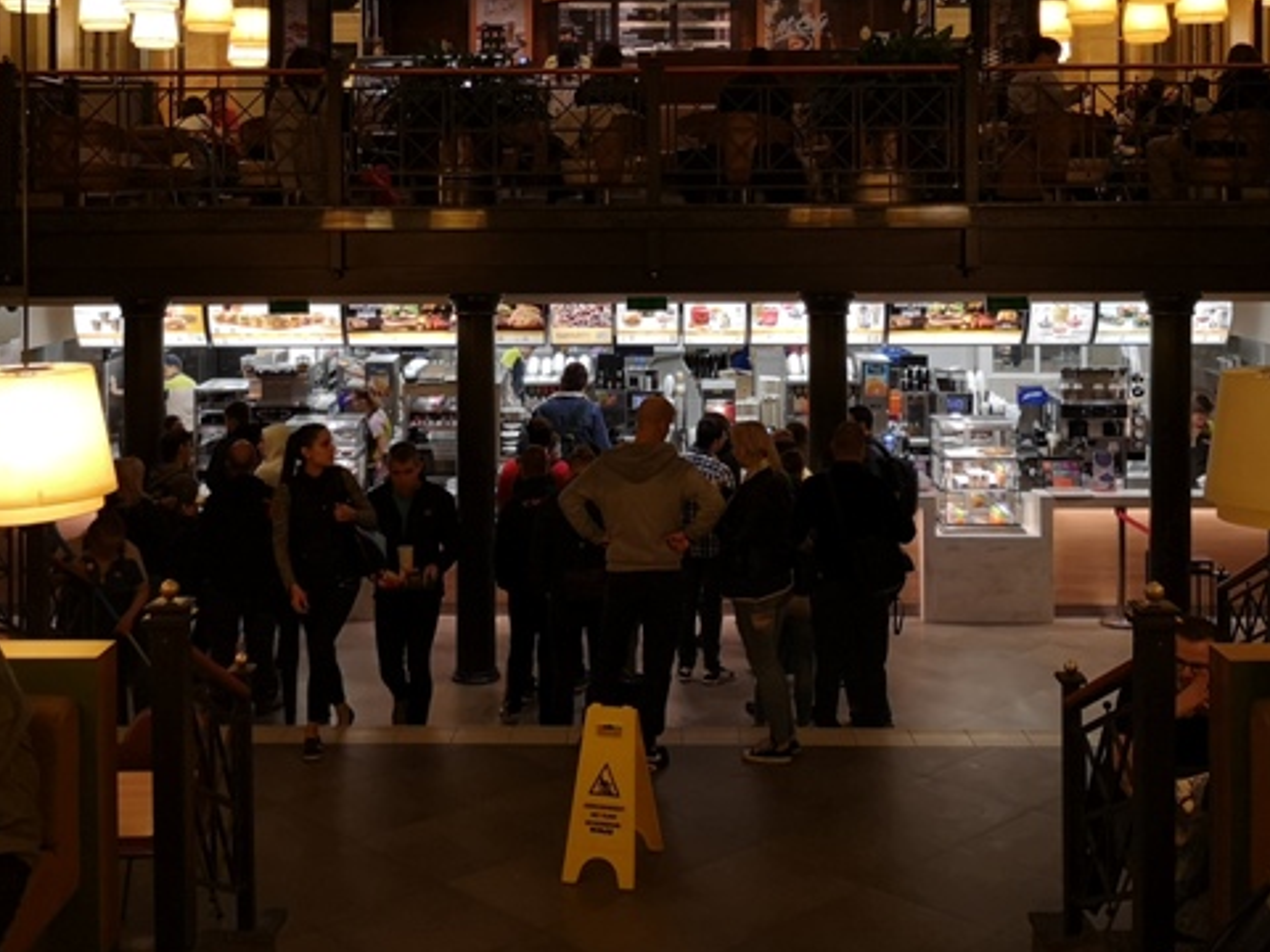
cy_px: 190
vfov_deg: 31.4
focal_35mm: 45
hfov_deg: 42.1
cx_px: 603
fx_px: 1651
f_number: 1.8
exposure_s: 1/100
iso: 200
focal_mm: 3.95
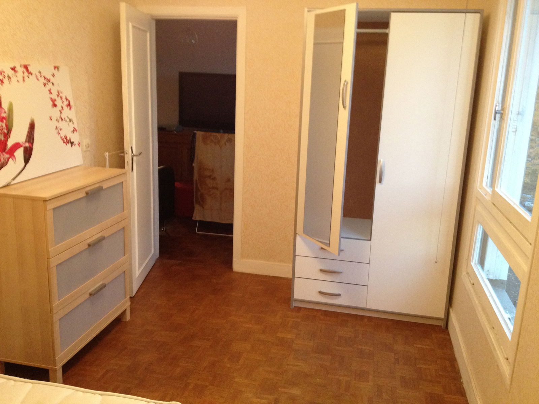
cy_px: 202
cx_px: 270
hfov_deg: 52.6
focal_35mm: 35
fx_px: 545
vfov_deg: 40.7
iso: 250
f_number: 2.4
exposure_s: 1/20
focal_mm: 4.28
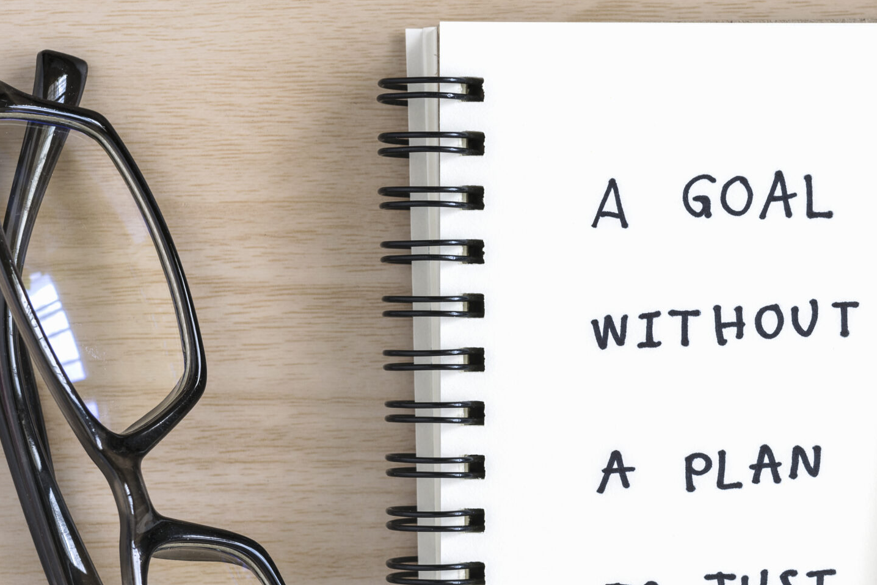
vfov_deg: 12.7
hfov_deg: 19.0
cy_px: 482
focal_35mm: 107
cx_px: 639
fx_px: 2607
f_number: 8
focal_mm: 60
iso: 100
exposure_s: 1/4
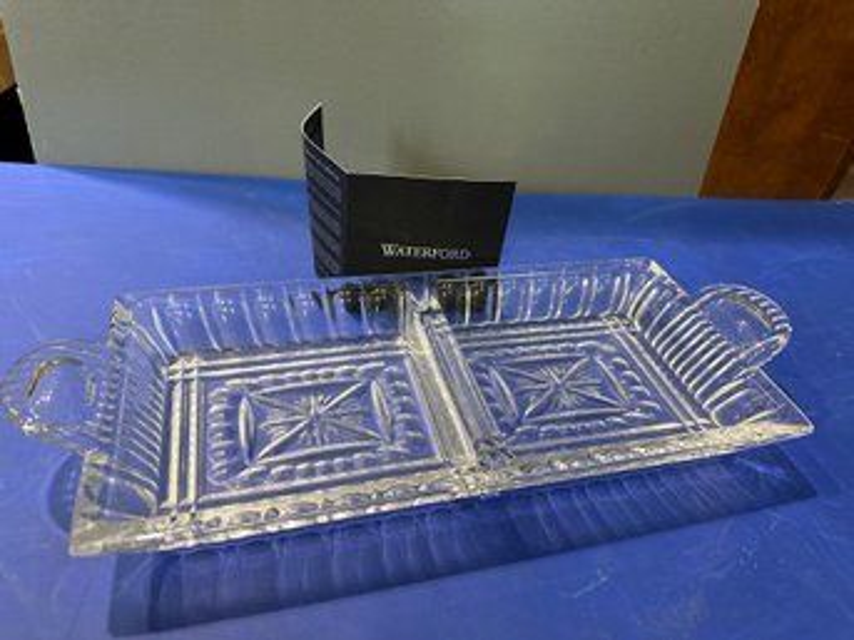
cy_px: 320
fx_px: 592
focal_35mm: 24
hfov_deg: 71.6
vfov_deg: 56.8
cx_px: 427
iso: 320
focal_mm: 6.86
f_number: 1.78
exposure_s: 1/60
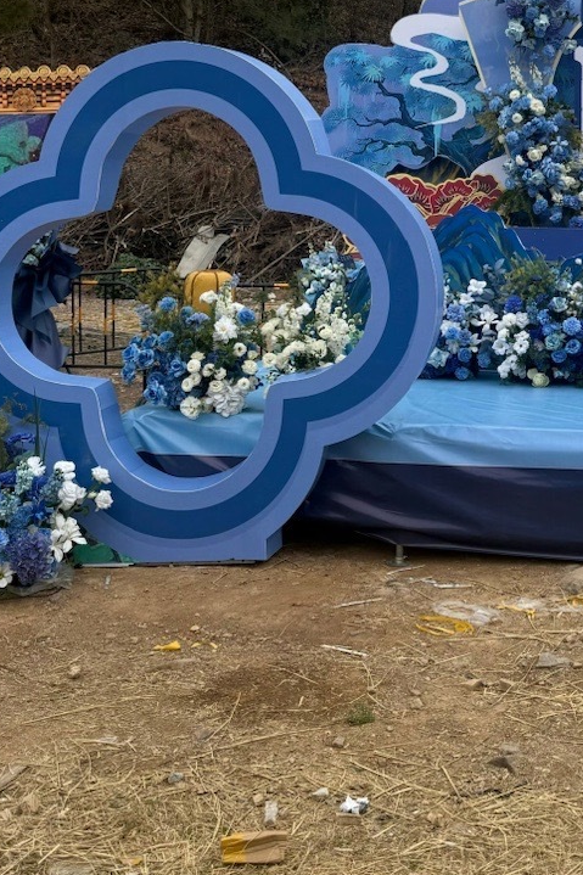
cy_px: 180
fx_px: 1215
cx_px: 522
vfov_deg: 38.2
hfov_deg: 26.1
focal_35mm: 50
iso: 80
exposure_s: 1/1122
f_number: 1.78
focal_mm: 6.76
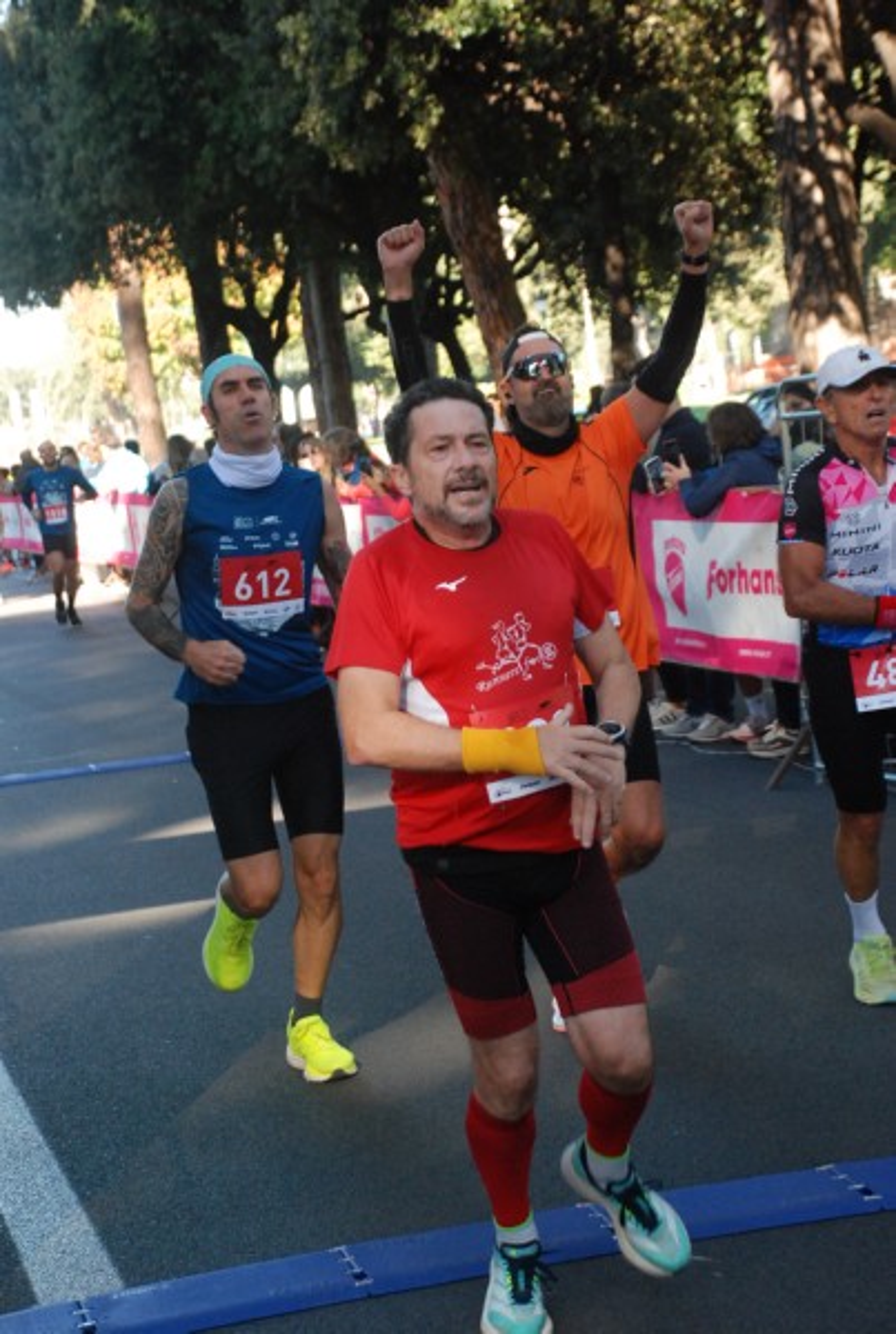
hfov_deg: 17.6
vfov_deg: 25.9
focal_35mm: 78
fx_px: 2897
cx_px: 448
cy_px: 667
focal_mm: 52
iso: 1000
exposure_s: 1/320
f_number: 5
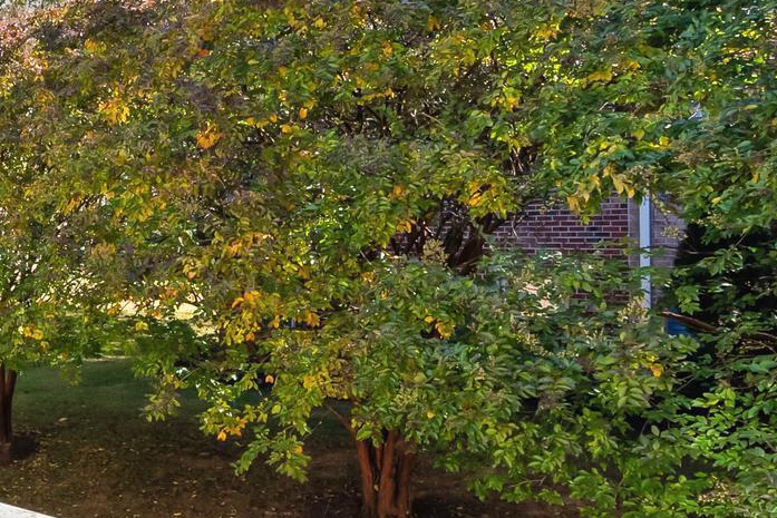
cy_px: 213
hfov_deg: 32.9
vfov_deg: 28.6
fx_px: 1015
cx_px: -196
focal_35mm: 47
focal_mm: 16
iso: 320
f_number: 8
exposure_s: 1/200
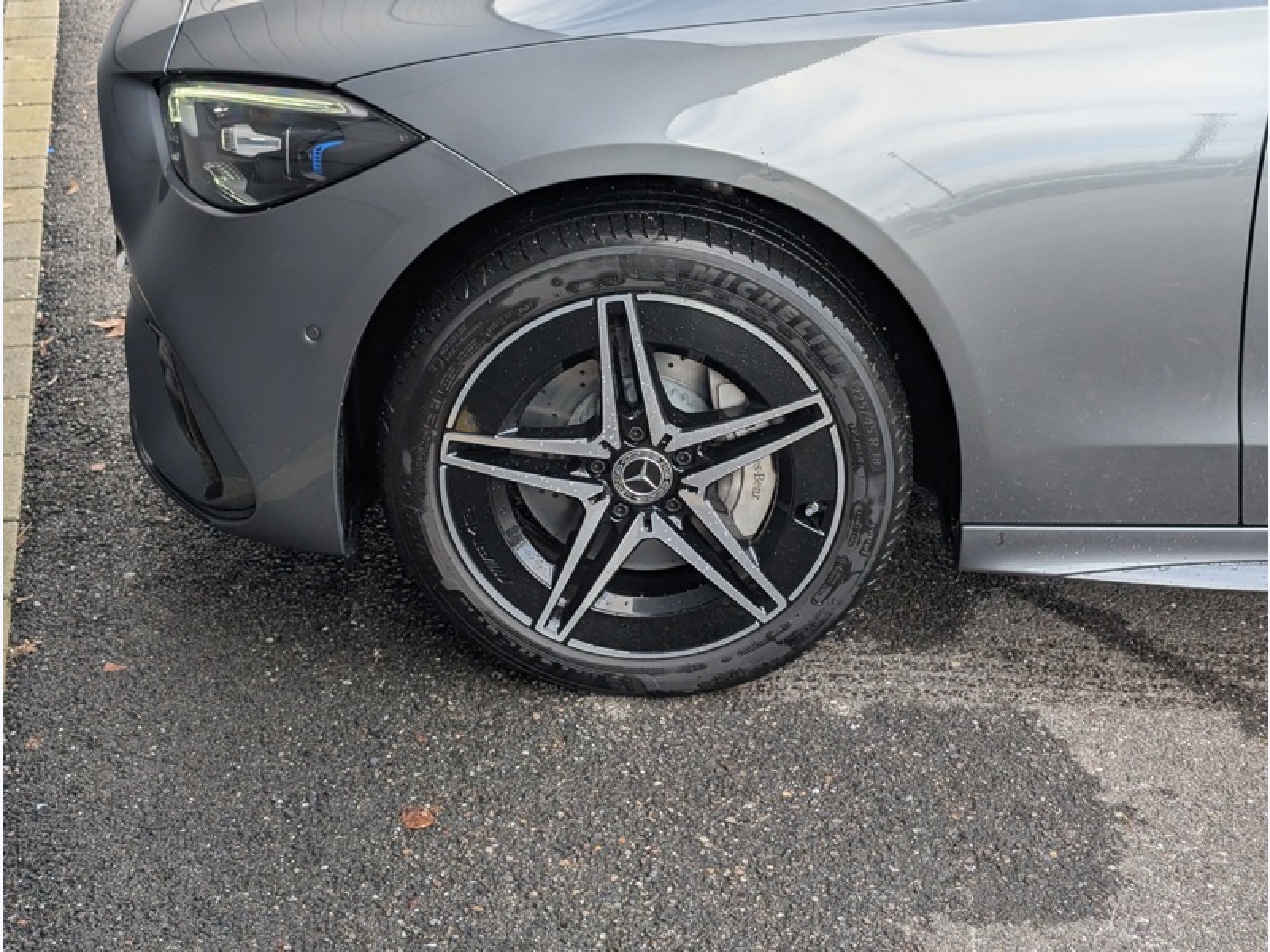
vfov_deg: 29.7
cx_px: 635
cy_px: 476
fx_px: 1798
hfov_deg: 38.9
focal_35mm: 49
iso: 73
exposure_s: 1/383
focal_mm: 6.9
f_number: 1.68
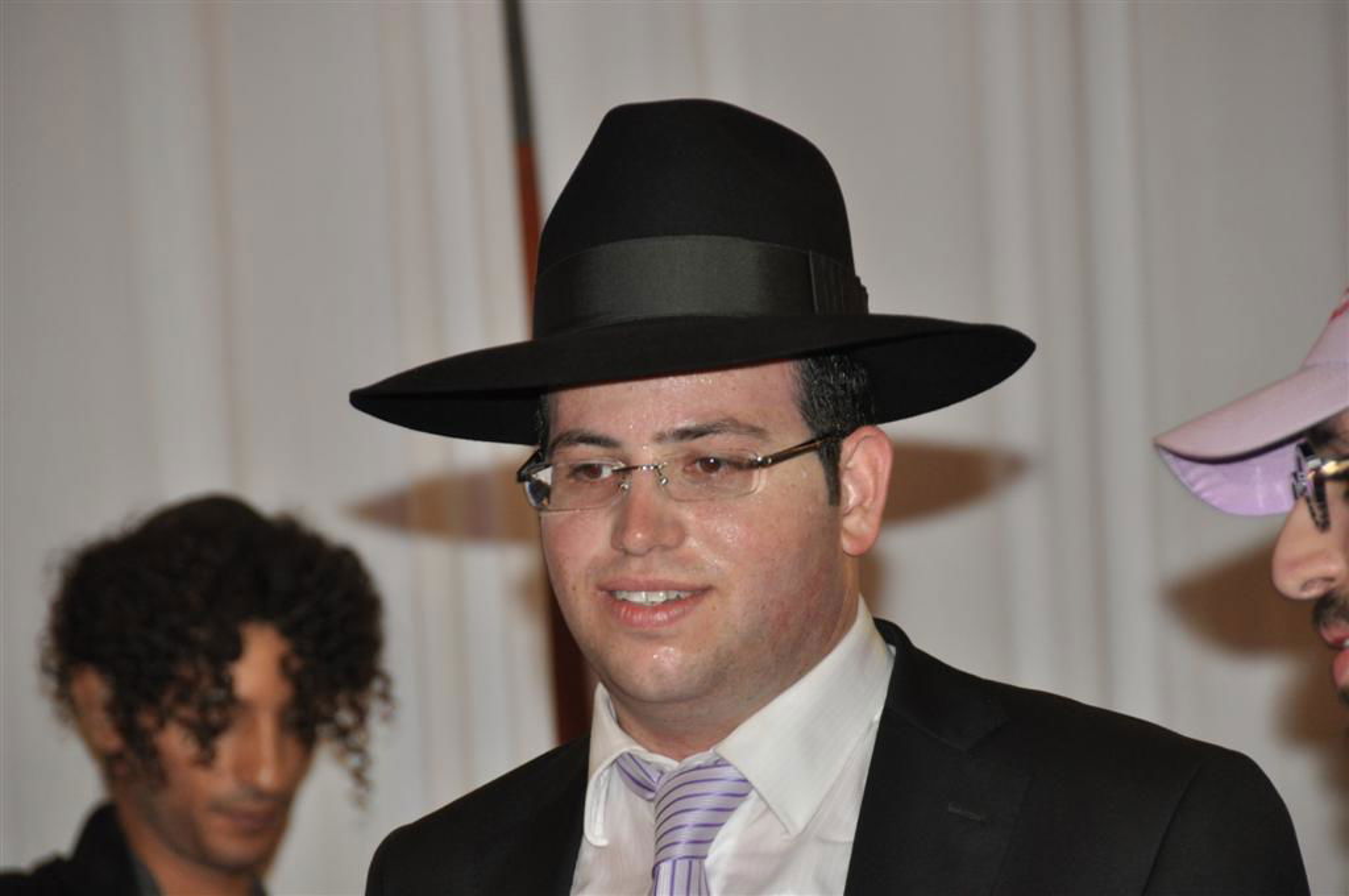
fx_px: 11227
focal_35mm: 300
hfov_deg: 6.9
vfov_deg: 4.6
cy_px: 448
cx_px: 674
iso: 800
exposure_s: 1/60
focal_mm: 200
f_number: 5.6
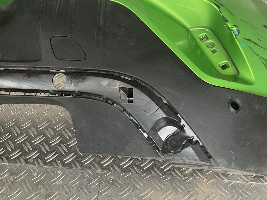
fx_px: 370
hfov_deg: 39.4
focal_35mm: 48
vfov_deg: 29.6
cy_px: 43
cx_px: 103
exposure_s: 1/120
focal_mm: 3
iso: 64
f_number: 1.8
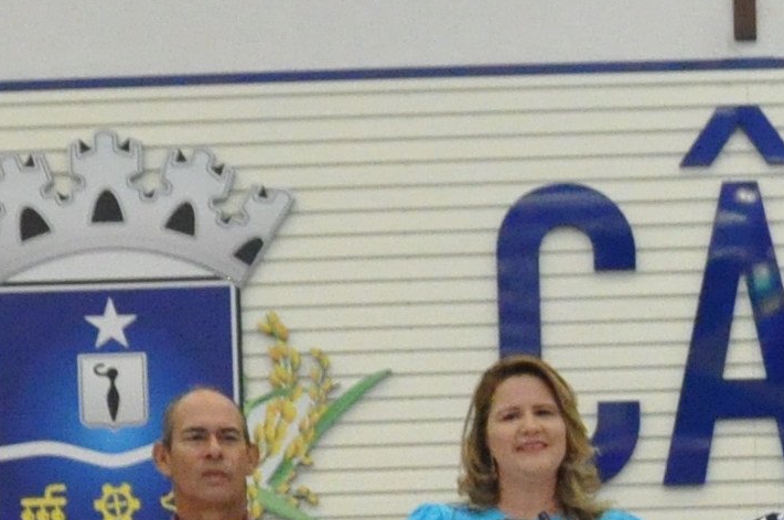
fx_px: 4132
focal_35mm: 190
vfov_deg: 6.9
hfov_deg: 10.6
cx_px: 946
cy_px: 1117
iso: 2500
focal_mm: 21
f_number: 3.8
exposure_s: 1/125
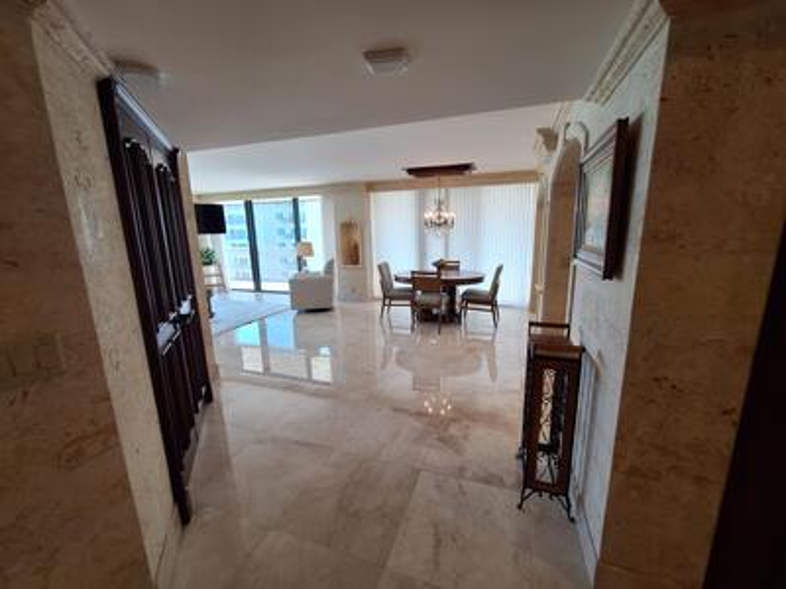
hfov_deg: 106.2
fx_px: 295
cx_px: 393
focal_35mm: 13
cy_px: 294
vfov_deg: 89.9
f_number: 2.2
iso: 50
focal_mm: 1.74
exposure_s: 1/60
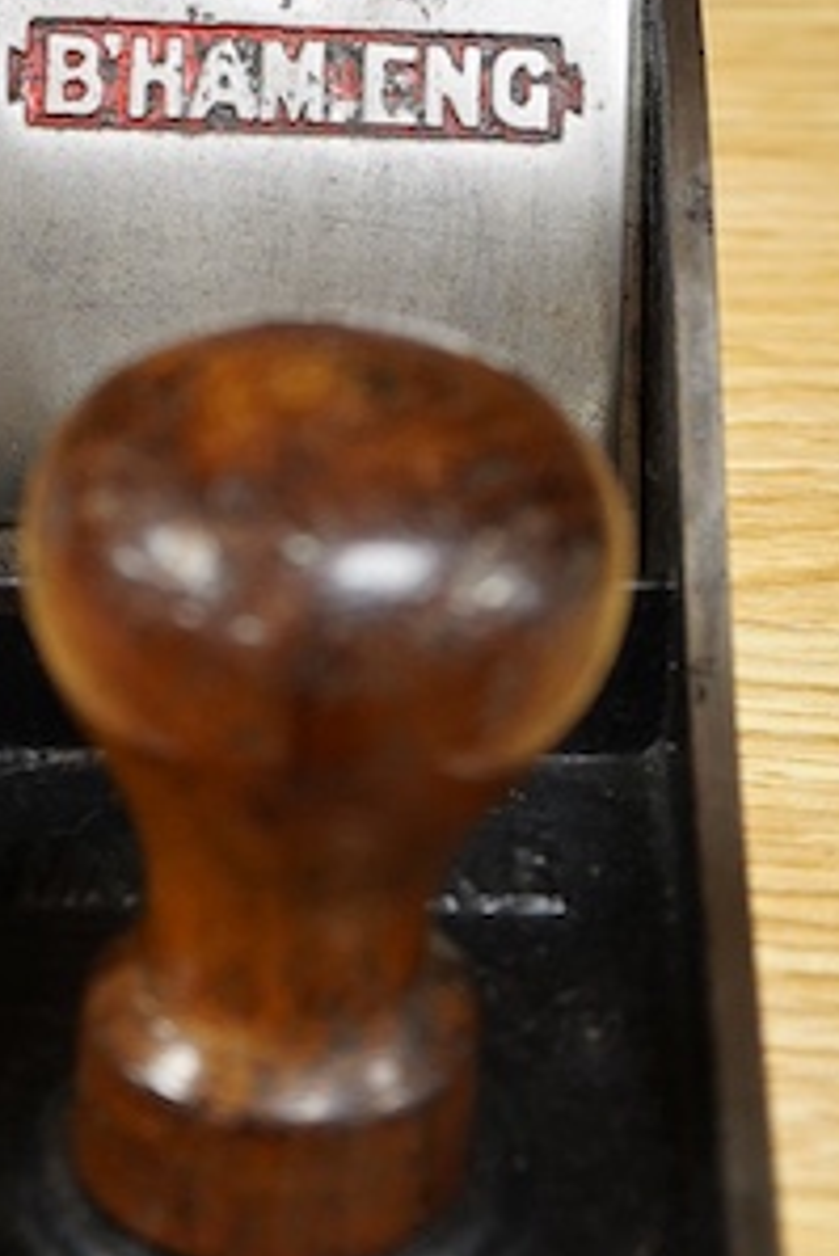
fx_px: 4748
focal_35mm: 136
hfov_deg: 10.1
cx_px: 379
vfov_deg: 14.9
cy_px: 51
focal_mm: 30
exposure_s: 1/125
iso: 1250
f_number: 3.5
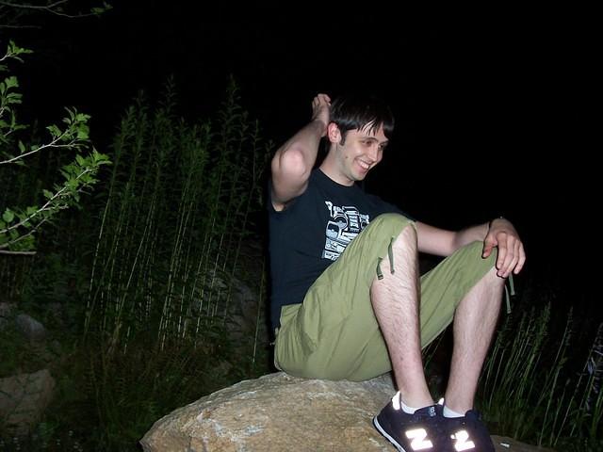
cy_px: 226
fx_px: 645
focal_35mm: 37
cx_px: 302
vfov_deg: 38.7
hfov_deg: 50.1
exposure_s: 1/60
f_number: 2.8
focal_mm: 5.6
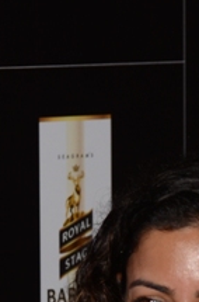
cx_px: 230
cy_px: 542
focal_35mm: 626
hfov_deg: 2.2
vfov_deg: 3.3
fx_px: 5224
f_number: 5
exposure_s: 1/125
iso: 400
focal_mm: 112
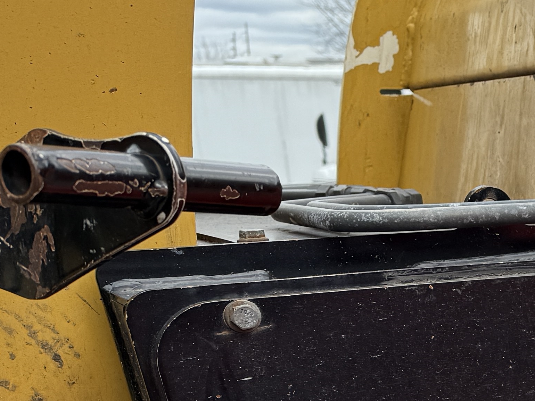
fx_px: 1376
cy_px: 518
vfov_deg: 15.8
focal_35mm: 89
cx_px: 985
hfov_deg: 17.5
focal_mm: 6.76
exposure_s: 1/612
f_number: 1.78
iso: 80
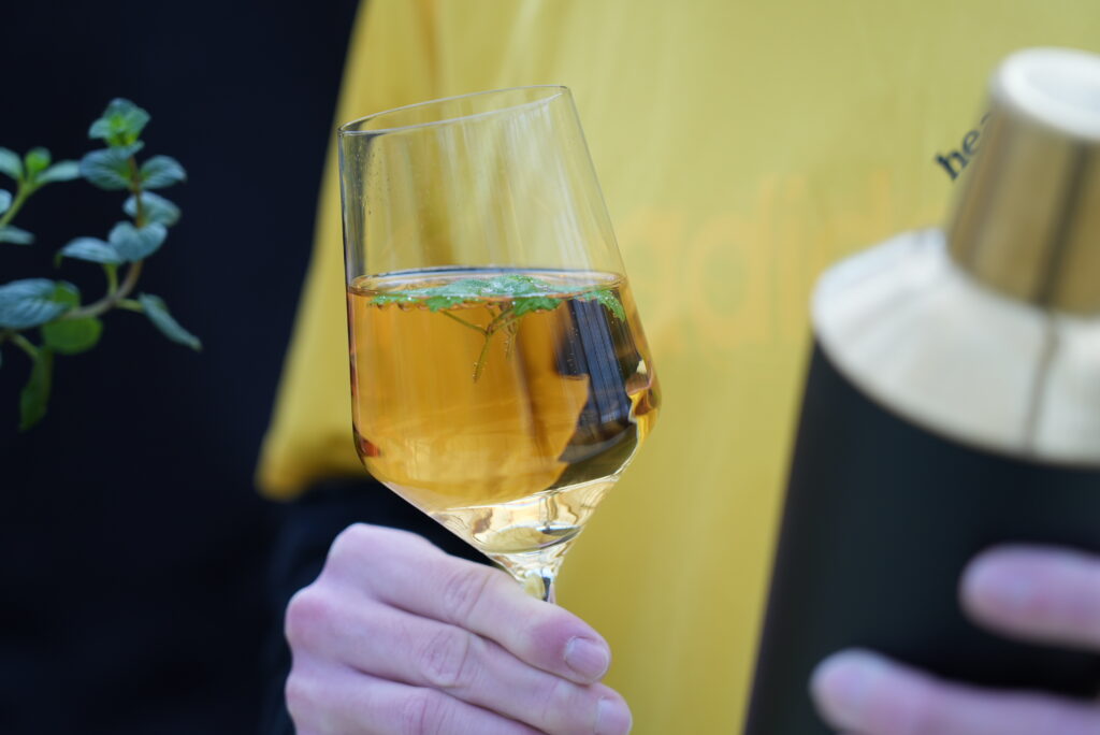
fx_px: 3210
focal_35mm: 105
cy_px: 368
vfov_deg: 13.1
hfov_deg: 19.4
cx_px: 550
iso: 200
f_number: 4
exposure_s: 1/160
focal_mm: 105
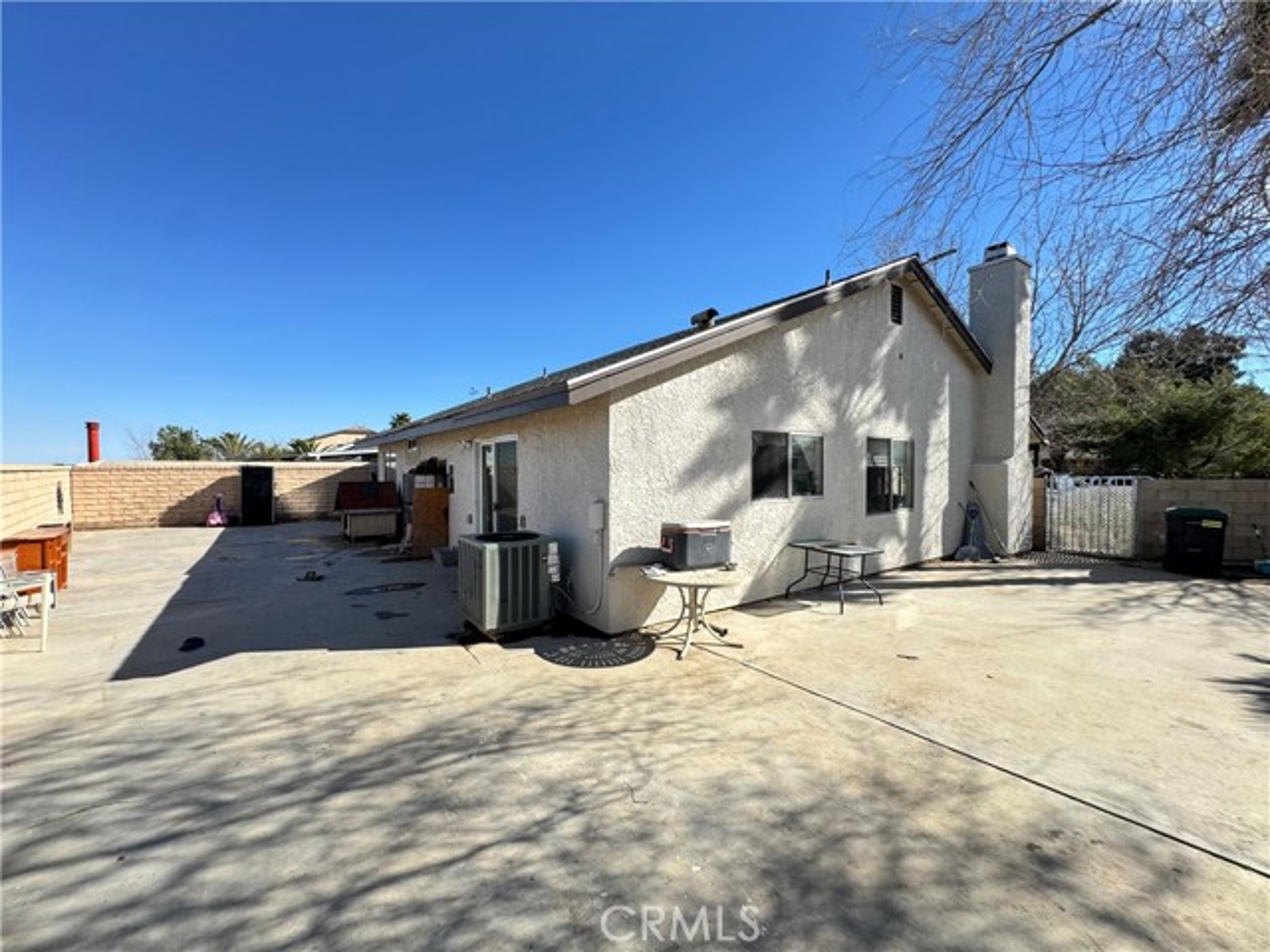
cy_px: 476
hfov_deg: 102.1
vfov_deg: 85.7
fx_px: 514
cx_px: 635
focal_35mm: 14
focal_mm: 2.22
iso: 50
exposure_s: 1/980
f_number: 2.2
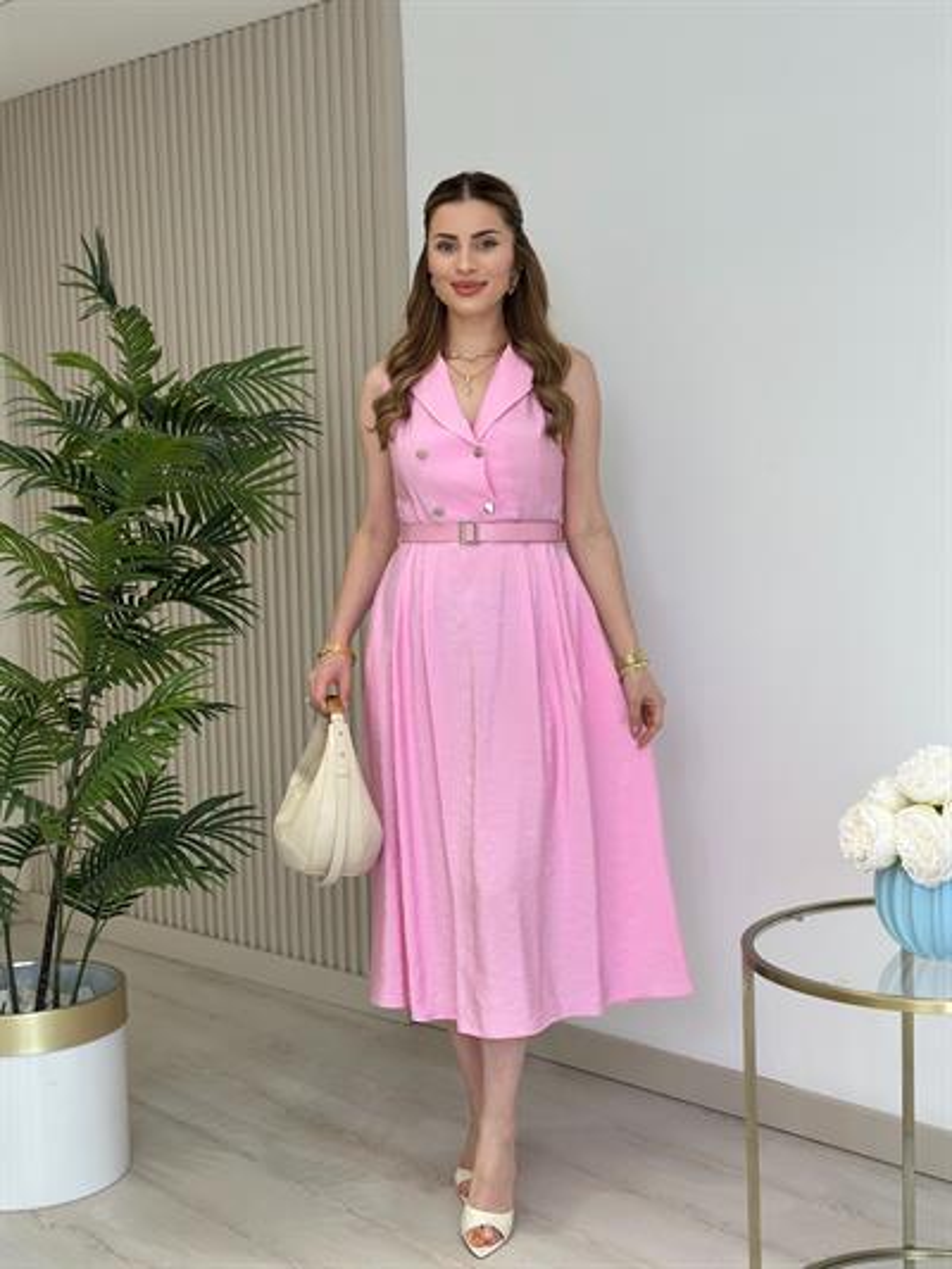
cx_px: 476
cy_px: 634
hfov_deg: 30.3
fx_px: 1759
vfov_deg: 39.6
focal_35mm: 48
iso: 80
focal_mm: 6.86
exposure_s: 1/389
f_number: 1.78
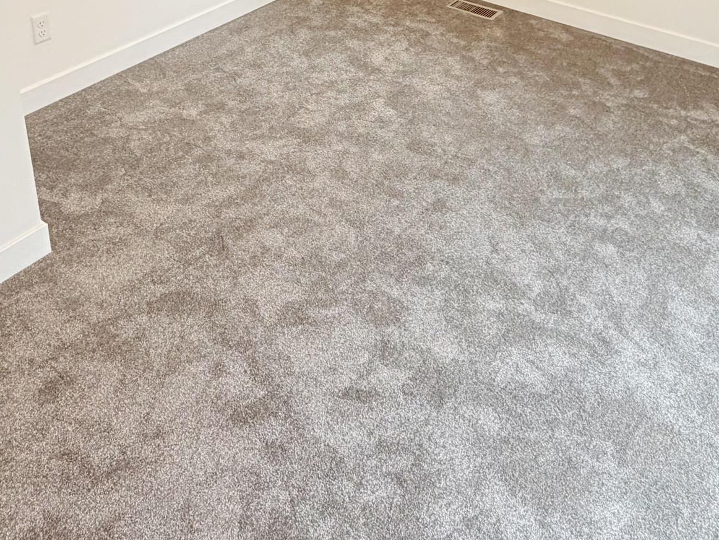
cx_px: 373
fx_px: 769
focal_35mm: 37
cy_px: -36
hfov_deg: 50.1
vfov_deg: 34.1
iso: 320
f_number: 2.2
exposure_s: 1/60
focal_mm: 2.22
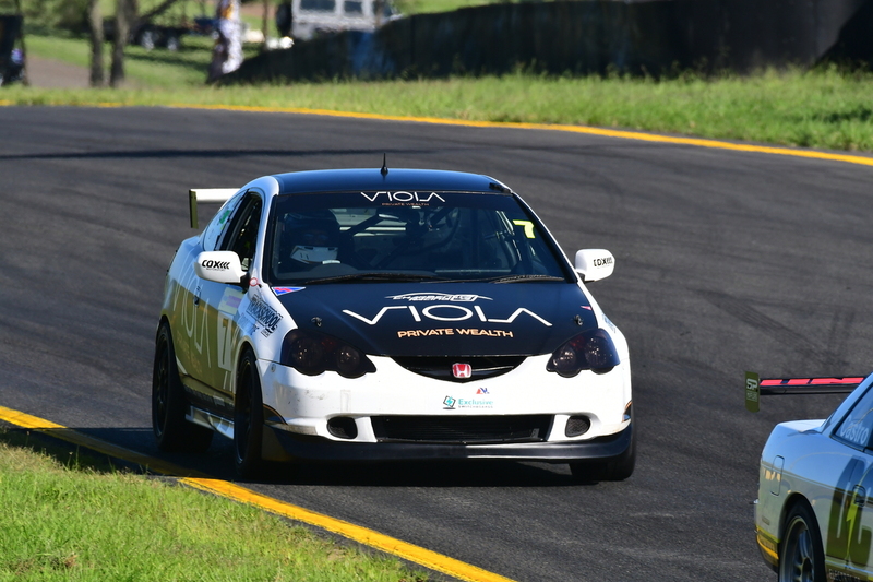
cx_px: 436
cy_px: 291
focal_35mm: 750
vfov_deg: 1.8
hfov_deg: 2.8
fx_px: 18183
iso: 500
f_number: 11
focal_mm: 500
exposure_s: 1/640
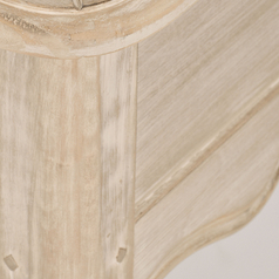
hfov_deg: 6.4
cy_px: 94
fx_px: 2490
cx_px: 73
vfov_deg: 6.4
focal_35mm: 273
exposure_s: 1/60
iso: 160
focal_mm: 85
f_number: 11
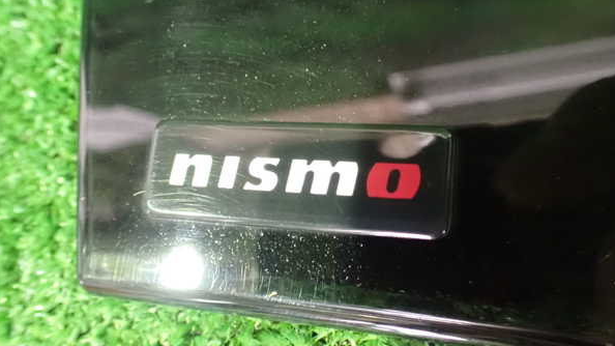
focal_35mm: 33
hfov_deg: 59.5
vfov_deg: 35.6
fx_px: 538
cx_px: 308
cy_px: 173
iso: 1600
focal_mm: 5.4
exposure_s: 1/15
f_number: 2.3
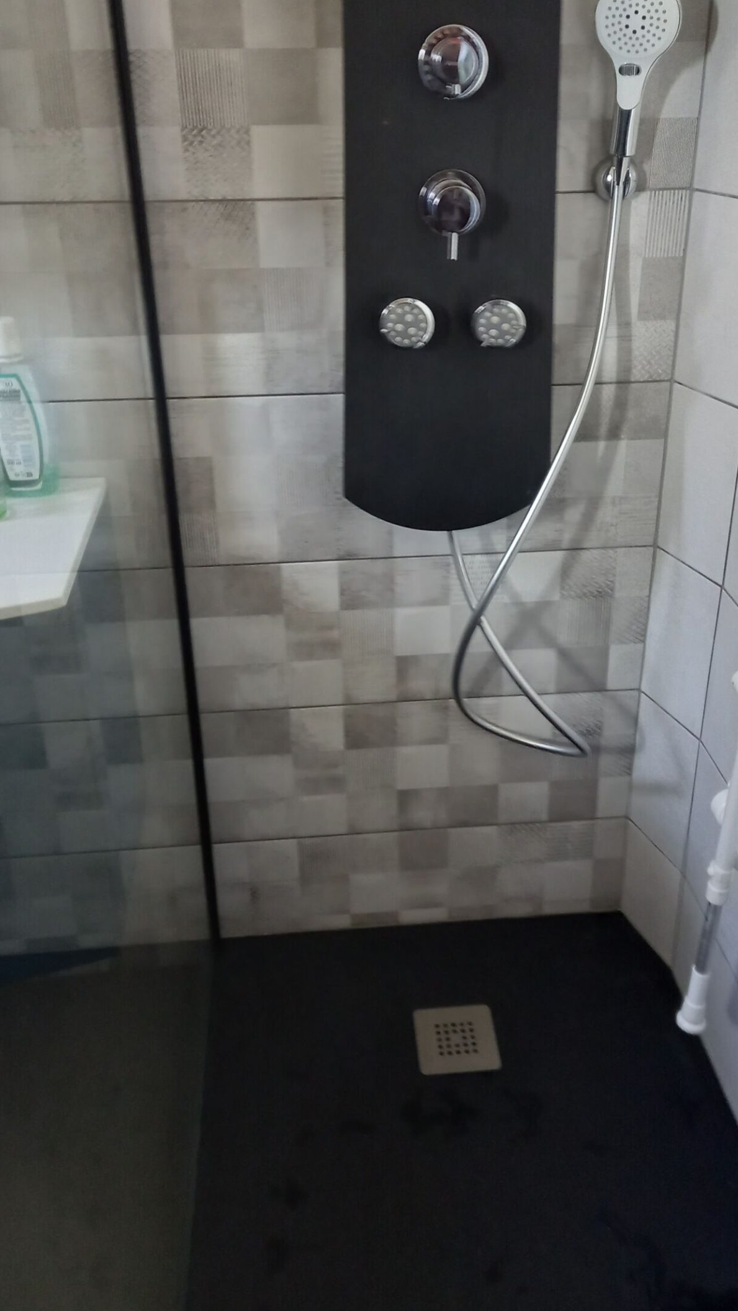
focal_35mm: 33
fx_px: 1148
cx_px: 396
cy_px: 573
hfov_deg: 35.6
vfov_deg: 59.3
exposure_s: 1/23
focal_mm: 4.6
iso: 320
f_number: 2
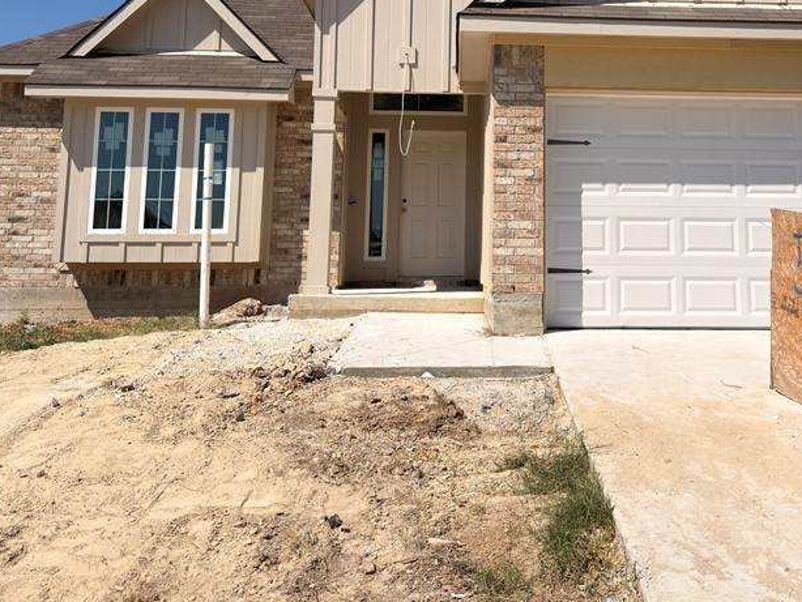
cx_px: 547
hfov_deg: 45.9
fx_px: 927
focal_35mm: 40
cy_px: 123
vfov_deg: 34.9
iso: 64
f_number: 1.78
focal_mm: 6.76
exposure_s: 1/9615
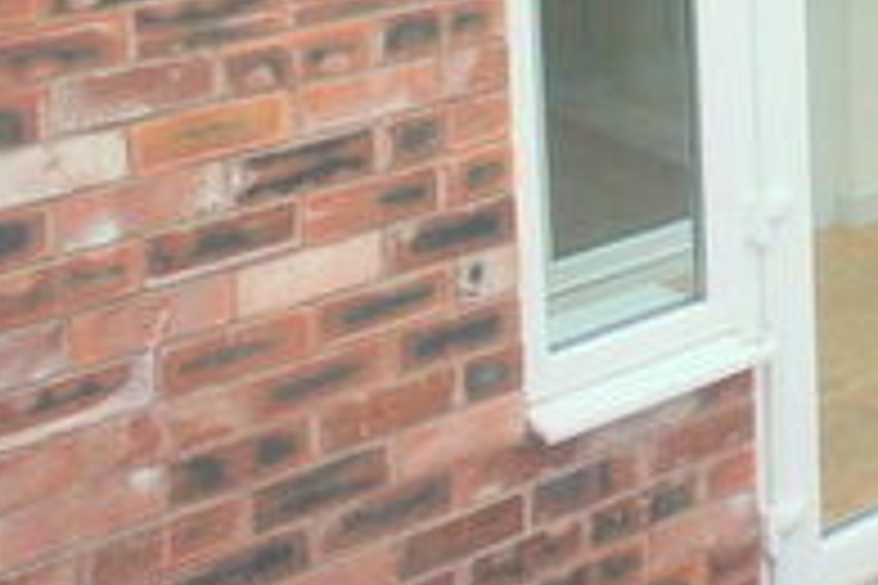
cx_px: 1180
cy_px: -290
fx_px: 2097
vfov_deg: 14.8
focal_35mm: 86
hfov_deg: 21.2
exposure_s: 1/100
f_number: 8
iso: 800
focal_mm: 16
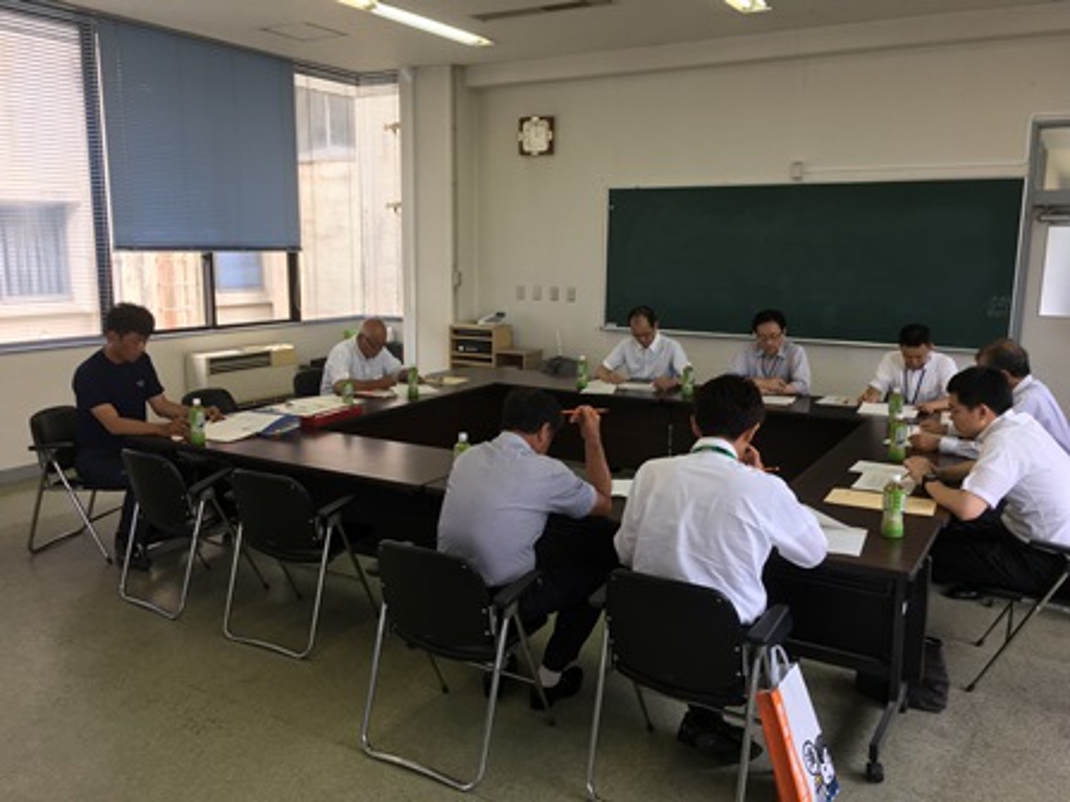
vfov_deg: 48.2
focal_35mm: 29
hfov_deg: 61.7
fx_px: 896
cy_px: 401
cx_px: 535
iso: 40
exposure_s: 1/120
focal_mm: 4.15
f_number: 2.2
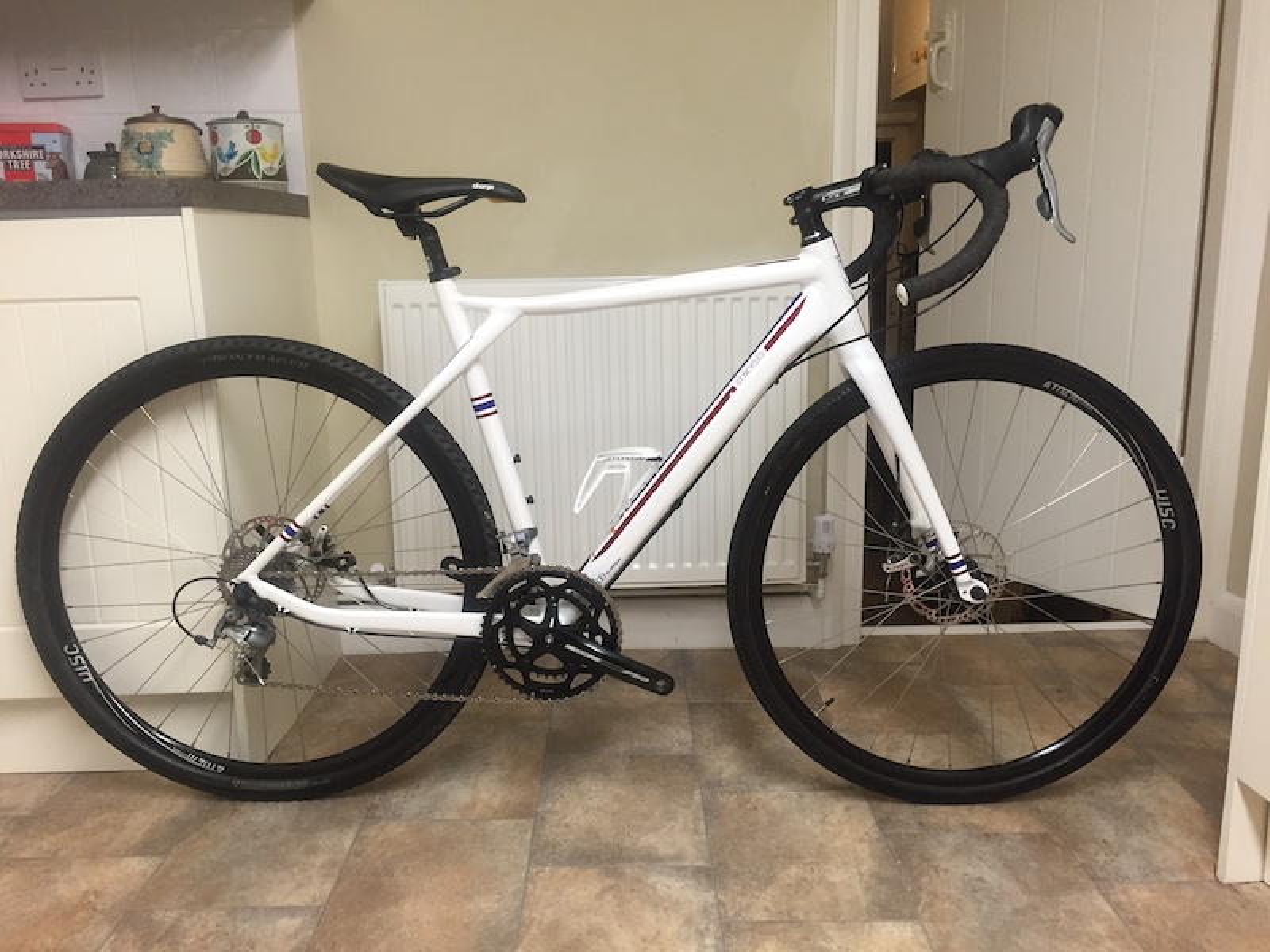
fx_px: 1064
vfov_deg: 48.2
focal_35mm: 29
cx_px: 635
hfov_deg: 61.7
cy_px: 476
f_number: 2.2
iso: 80
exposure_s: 1/33
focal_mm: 4.15
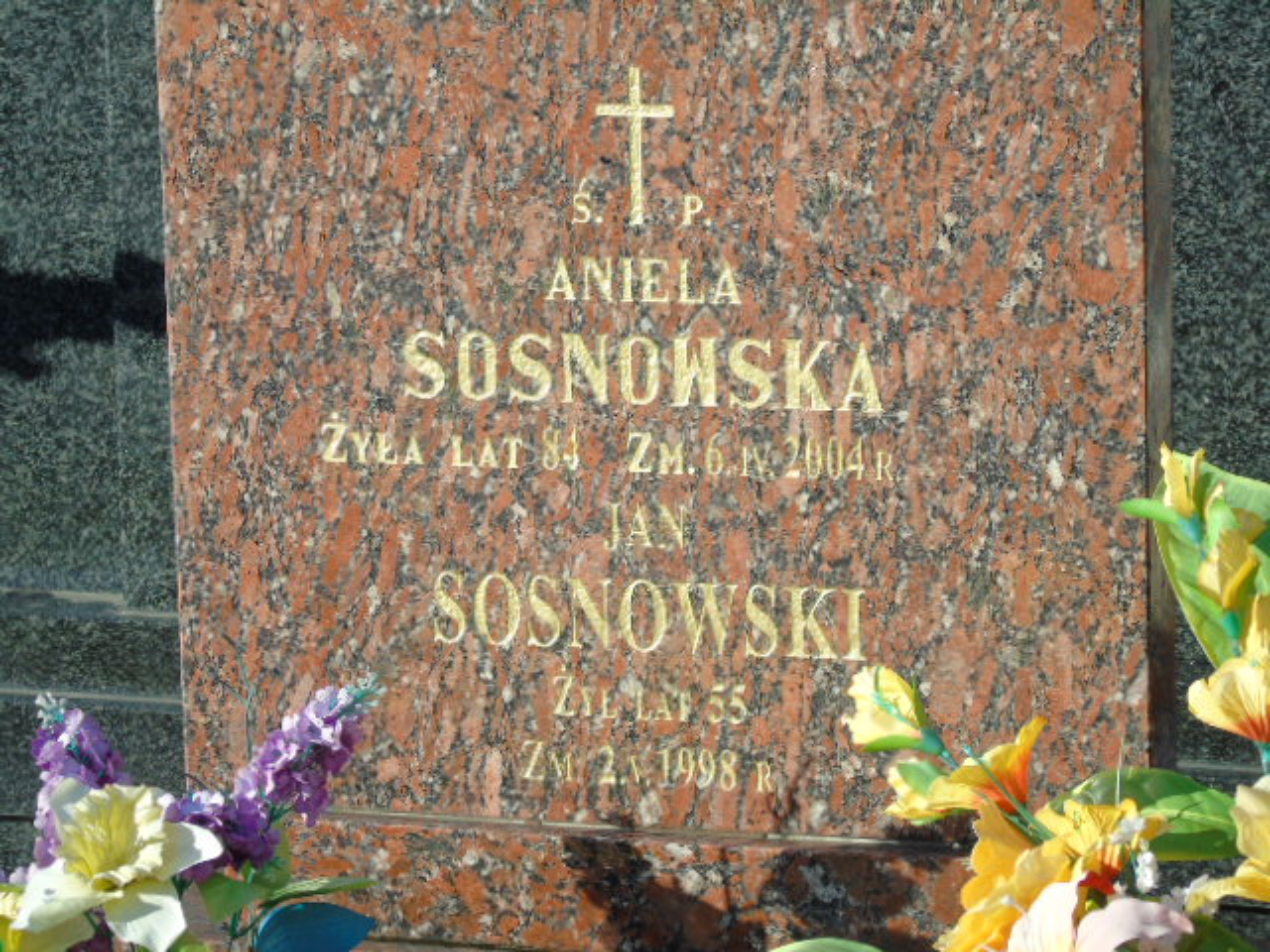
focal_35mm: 142
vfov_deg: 10.4
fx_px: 5210
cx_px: 635
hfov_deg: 13.9
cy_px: 476
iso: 80
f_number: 4.7
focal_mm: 25
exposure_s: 1/320
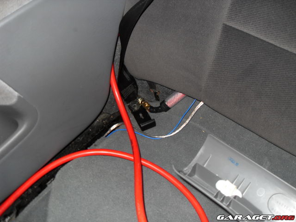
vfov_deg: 40.7
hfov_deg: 52.6
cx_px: 148
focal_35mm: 35
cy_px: 111
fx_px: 299
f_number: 2.8
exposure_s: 1/45
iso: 100
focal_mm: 6.3
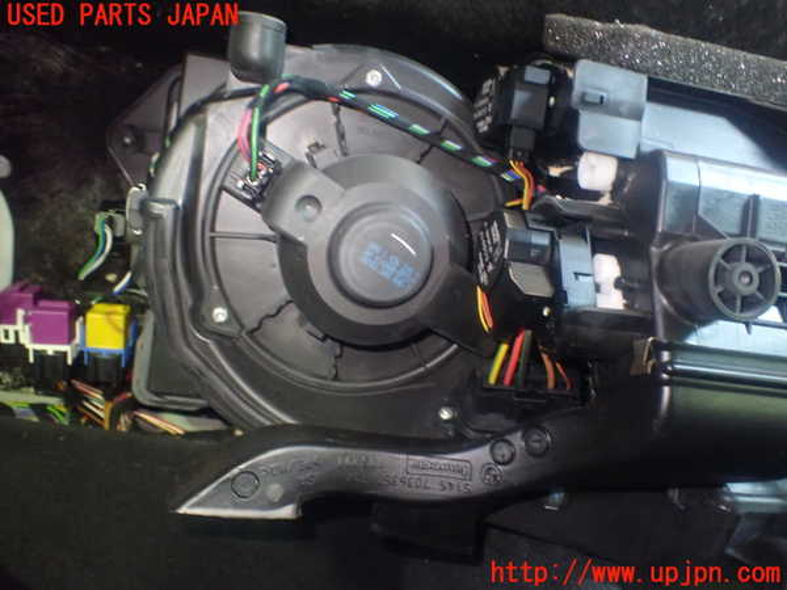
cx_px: 394
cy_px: 295
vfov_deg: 46.8
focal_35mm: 30
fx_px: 682
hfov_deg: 60.0
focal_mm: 5.4
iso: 1250
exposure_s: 1/30
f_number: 2.3
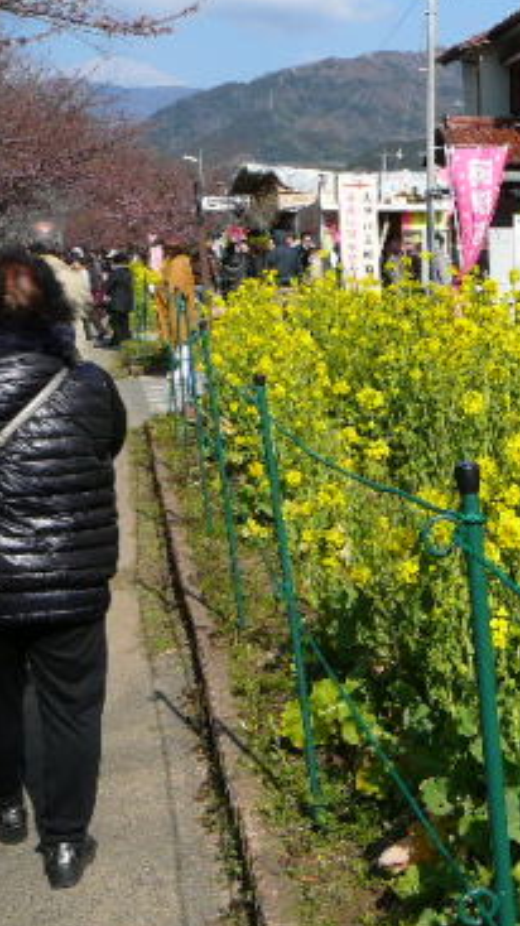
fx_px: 1277
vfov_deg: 39.9
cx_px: 626
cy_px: 460
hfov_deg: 21.4
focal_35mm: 52
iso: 80
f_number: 5
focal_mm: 5.2
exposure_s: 1/500
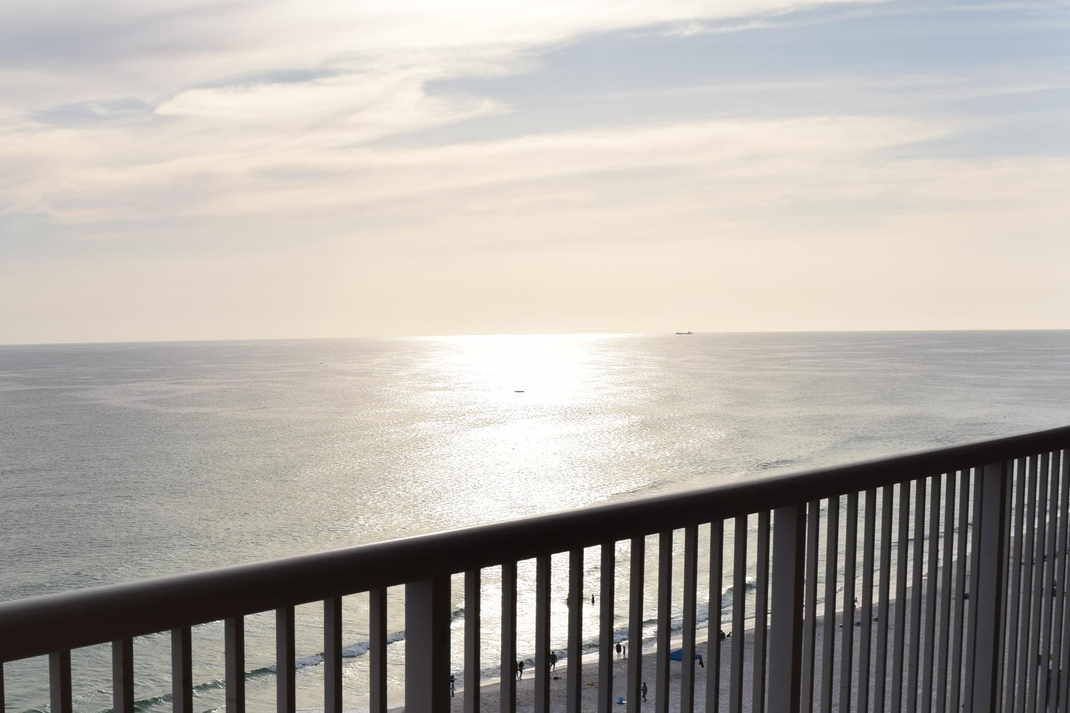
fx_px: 1664
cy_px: 598
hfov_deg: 33.7
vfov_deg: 23.7
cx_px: 107
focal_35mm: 56
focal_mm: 18
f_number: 11
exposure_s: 1/500
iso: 220
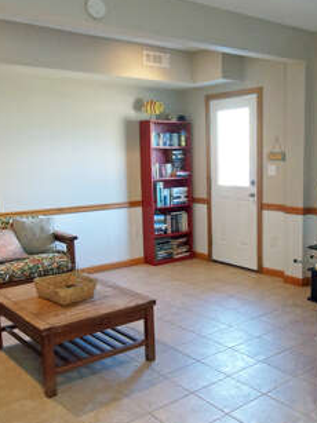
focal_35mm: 36
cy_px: 222
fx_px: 440
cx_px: 215
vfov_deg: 51.4
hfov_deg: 39.1
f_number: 4
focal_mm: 10
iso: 1250
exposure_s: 1/60
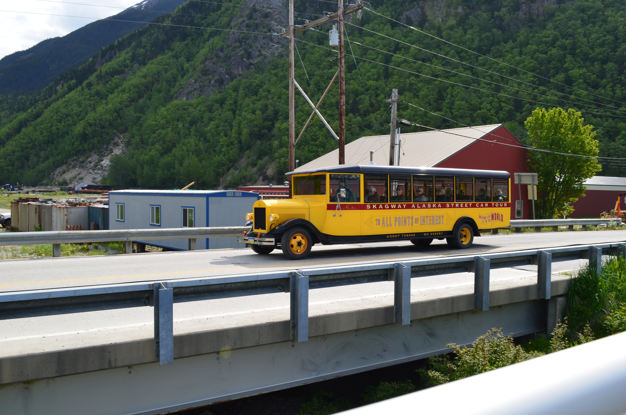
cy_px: 208
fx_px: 521
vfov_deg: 43.4
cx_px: 313
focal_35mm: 30
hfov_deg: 62.0
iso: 125
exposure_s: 1/125
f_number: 11
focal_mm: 20
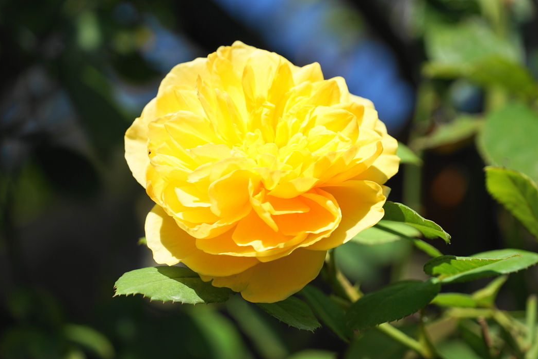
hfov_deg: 6.0
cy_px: 165
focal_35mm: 345
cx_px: 280
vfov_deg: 4.0
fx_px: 5157
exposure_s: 1/500
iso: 100
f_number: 6.3
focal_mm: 300
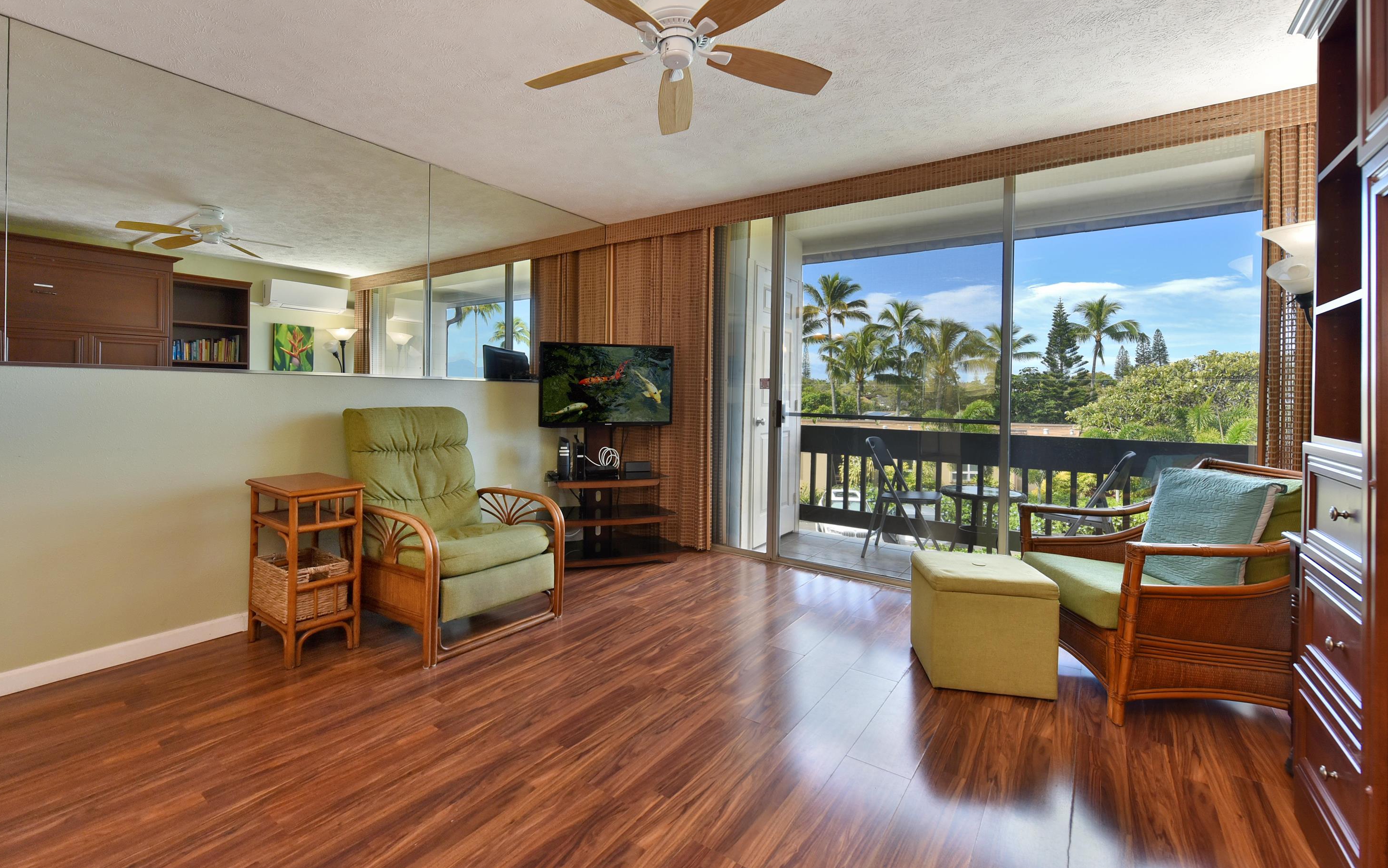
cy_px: 396
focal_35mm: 15
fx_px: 567
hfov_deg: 101.4
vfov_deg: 74.6
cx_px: 673
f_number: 5
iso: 800
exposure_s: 1/100
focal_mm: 14
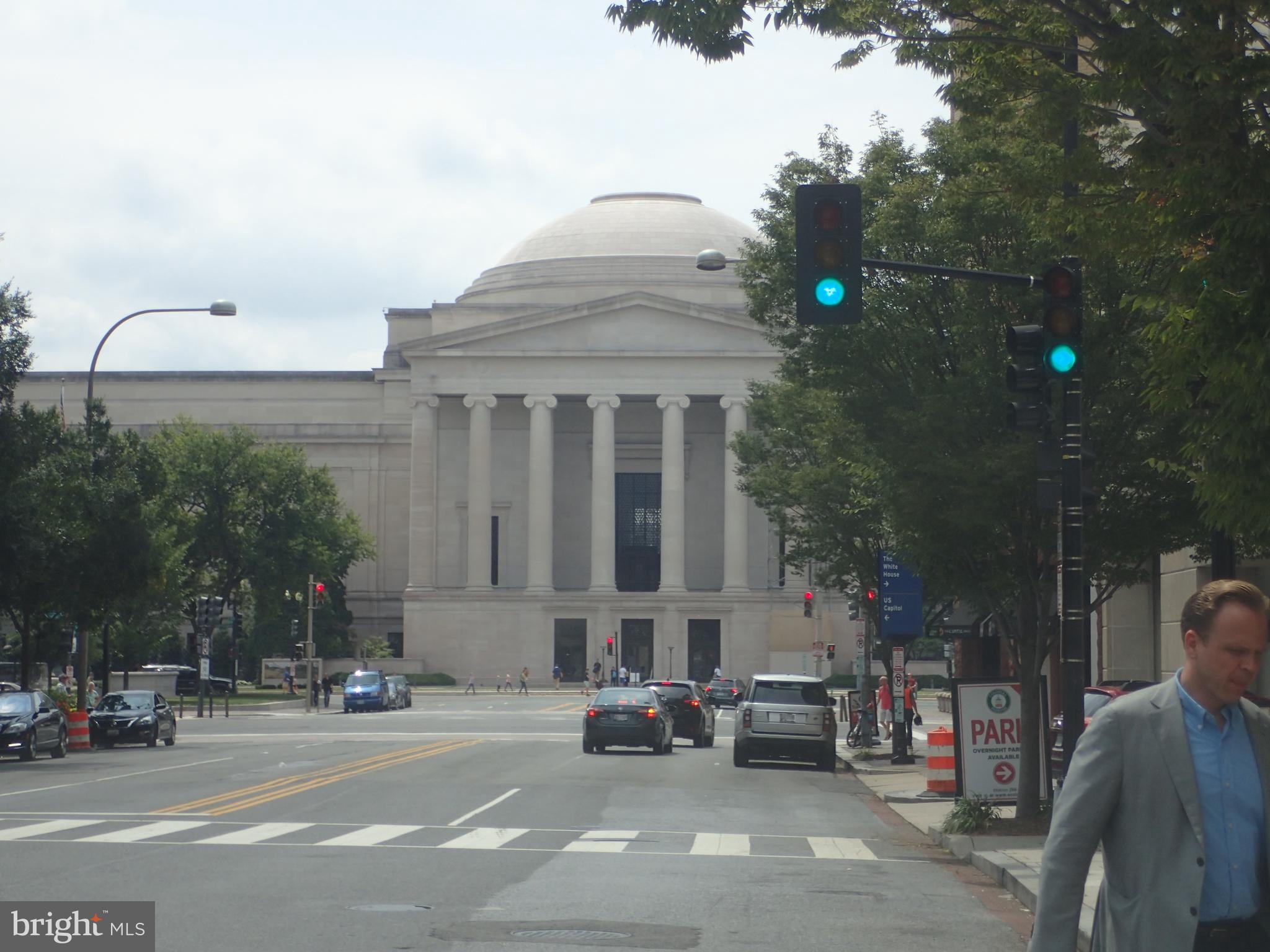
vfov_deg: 17.4
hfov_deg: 23.0
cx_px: 635
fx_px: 3119
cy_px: 476
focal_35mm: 85
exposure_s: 1/640
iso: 100
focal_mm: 15.41
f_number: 4.5
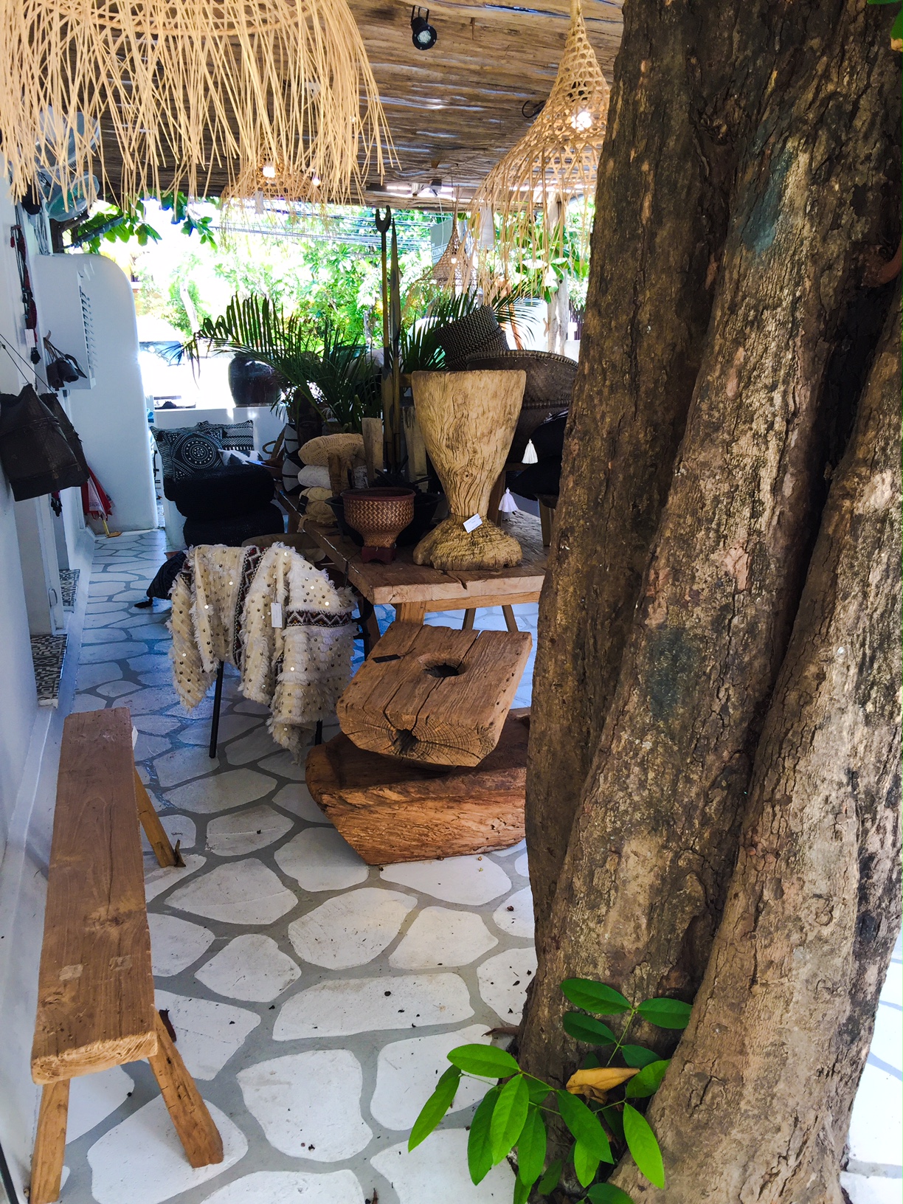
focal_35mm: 29
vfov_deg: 61.7
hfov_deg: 48.2
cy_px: 602
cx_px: 452
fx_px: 1009
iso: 40
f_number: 2.2
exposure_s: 1/100
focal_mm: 4.15
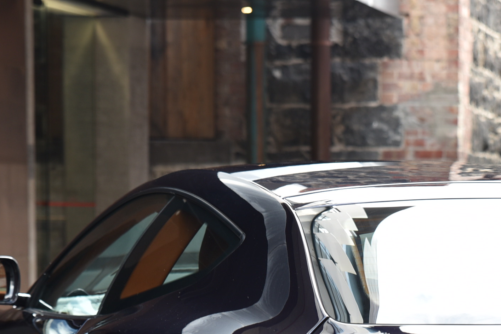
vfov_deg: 7.5
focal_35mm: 182
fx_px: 2534
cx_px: 409
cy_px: 416
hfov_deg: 11.2
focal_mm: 70
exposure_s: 1/50
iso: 80
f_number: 4
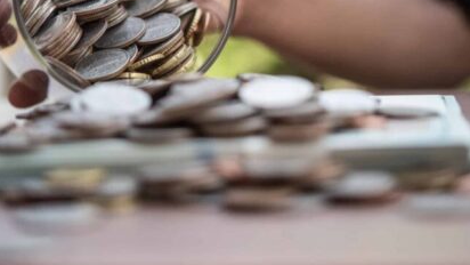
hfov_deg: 21.8
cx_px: 236
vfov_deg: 12.3
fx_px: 1222
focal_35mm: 98
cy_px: 26
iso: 800
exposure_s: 1/8000
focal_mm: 60
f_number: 3
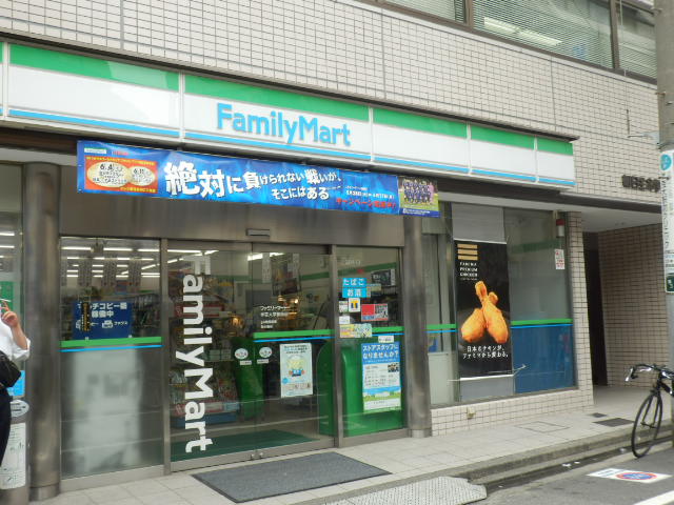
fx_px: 818
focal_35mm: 42
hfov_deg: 44.8
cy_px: 252
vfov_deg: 34.3
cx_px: 337
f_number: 4
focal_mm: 7.4
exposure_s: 1/160
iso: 80
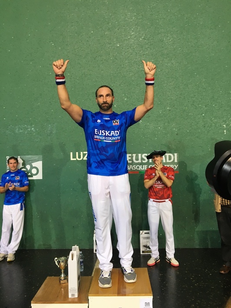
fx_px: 258
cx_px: 116
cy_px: 154
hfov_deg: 48.2
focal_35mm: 29
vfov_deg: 61.7
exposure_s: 1/33
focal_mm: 4.15
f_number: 2.2
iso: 50
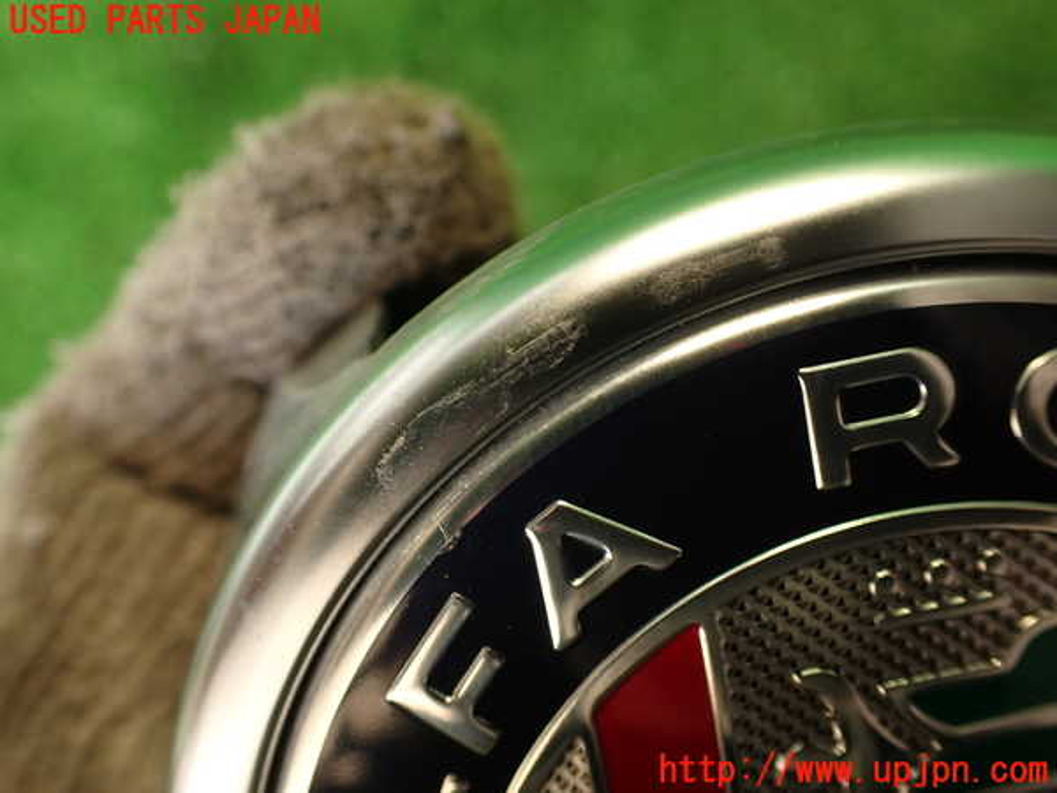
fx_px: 977
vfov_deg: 44.2
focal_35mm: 32
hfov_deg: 56.8
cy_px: 396
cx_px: 528
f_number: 2.4
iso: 200
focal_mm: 5.79
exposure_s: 1/30
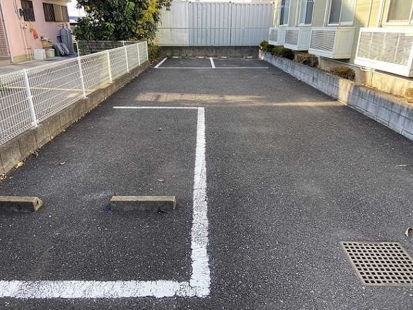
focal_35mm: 26
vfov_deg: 53.1
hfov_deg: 67.3
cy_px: 155
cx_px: 206
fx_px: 310
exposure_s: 1/228
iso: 32
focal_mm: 4.25
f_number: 1.8
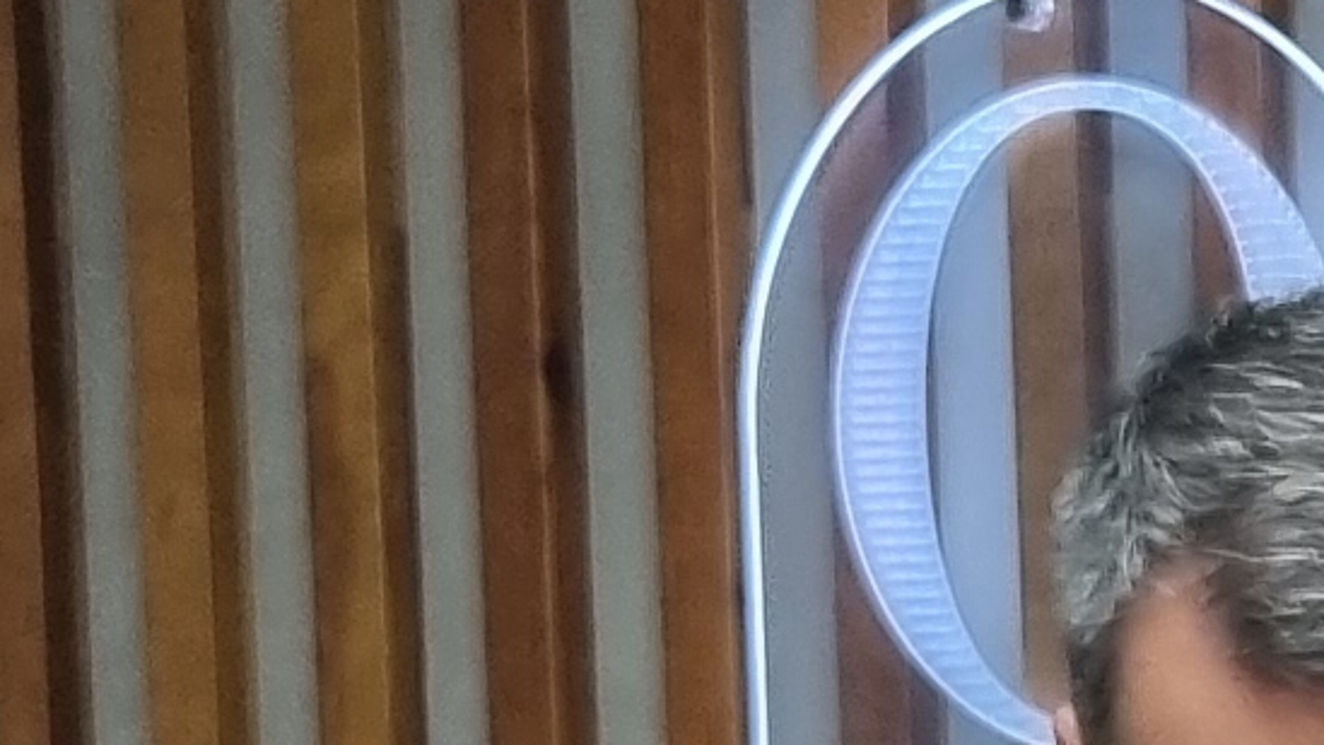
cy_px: 1644
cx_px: 2503
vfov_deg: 5.7
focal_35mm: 208
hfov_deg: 9.7
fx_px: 7303
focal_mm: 5.4
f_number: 1.8
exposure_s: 1/100
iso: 200
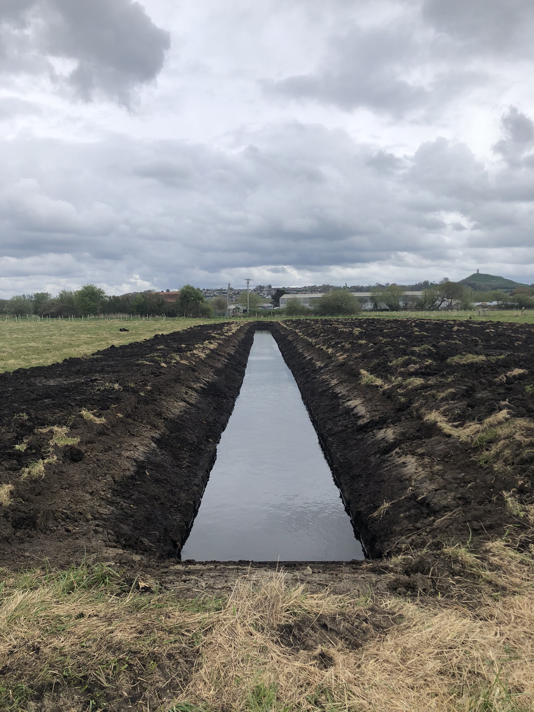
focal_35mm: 28
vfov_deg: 63.4
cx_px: 267
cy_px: 356
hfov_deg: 49.7
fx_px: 576
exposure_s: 1/2088
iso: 20
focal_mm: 3.99
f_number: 1.8
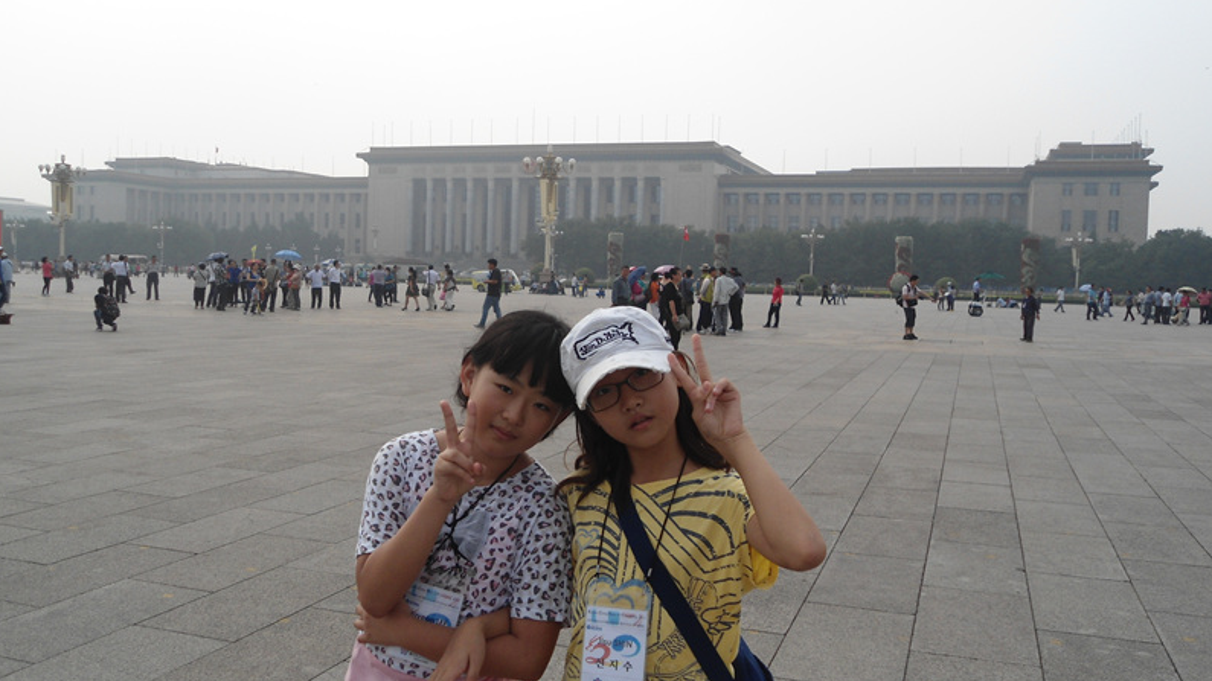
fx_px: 1093
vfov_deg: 34.6
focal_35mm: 34
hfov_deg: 58.0
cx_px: 604
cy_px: 328
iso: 80
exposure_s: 1/200
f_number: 8.5
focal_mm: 5.6
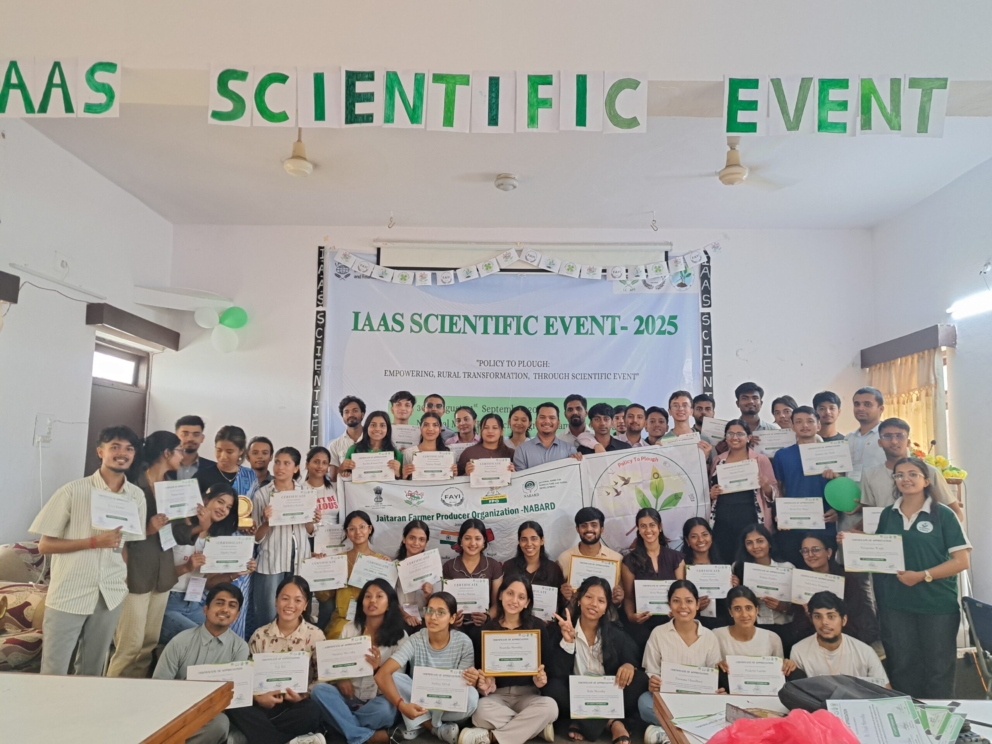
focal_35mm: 24
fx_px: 688
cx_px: 496
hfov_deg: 71.6
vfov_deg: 56.8
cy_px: 372
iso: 500
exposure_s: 1/25
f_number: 1.8
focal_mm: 5.23
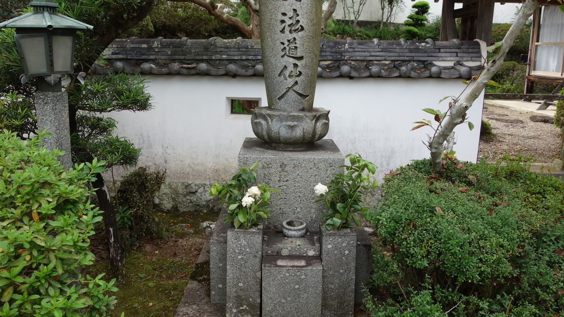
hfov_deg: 64.3
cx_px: 277
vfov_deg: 38.9
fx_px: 449
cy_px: 145
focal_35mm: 30
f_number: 5.6
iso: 125
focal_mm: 10.4
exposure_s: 1/100
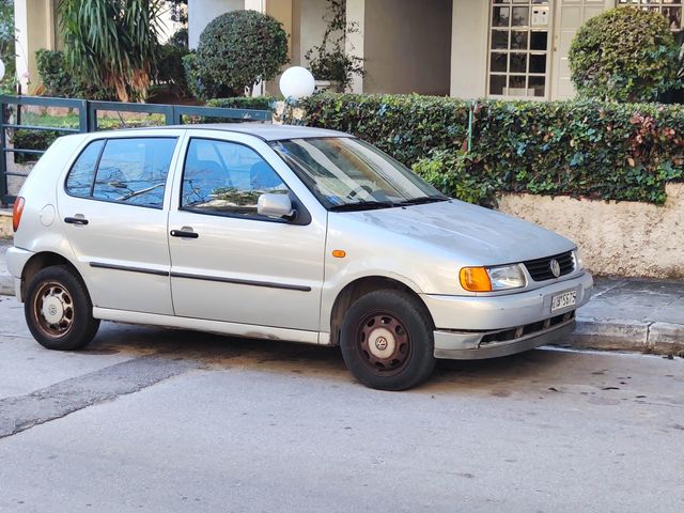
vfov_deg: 30.9
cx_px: 342
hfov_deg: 40.4
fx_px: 929
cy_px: 256
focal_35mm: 47
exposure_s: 1/279
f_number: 1.88
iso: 50
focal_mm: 5.59
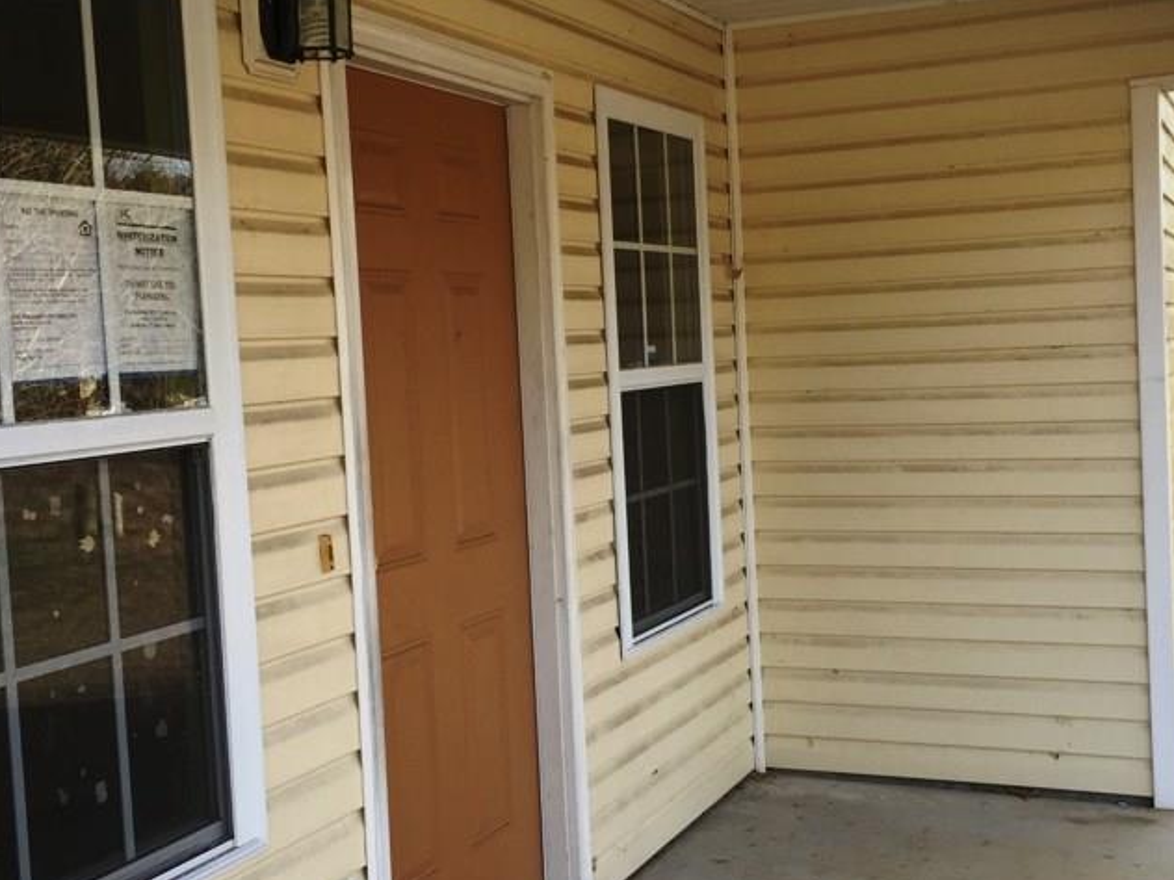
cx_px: 583
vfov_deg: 30.9
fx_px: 1594
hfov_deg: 40.4
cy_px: 431
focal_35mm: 47
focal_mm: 4.15
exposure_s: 1/465
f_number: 2.2
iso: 32
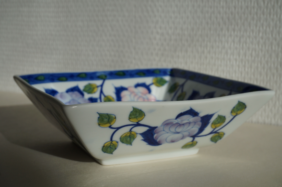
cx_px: 141
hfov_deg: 31.9
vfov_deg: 21.5
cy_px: 94
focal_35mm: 63
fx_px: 493
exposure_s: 1/125
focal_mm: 42
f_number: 10
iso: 200
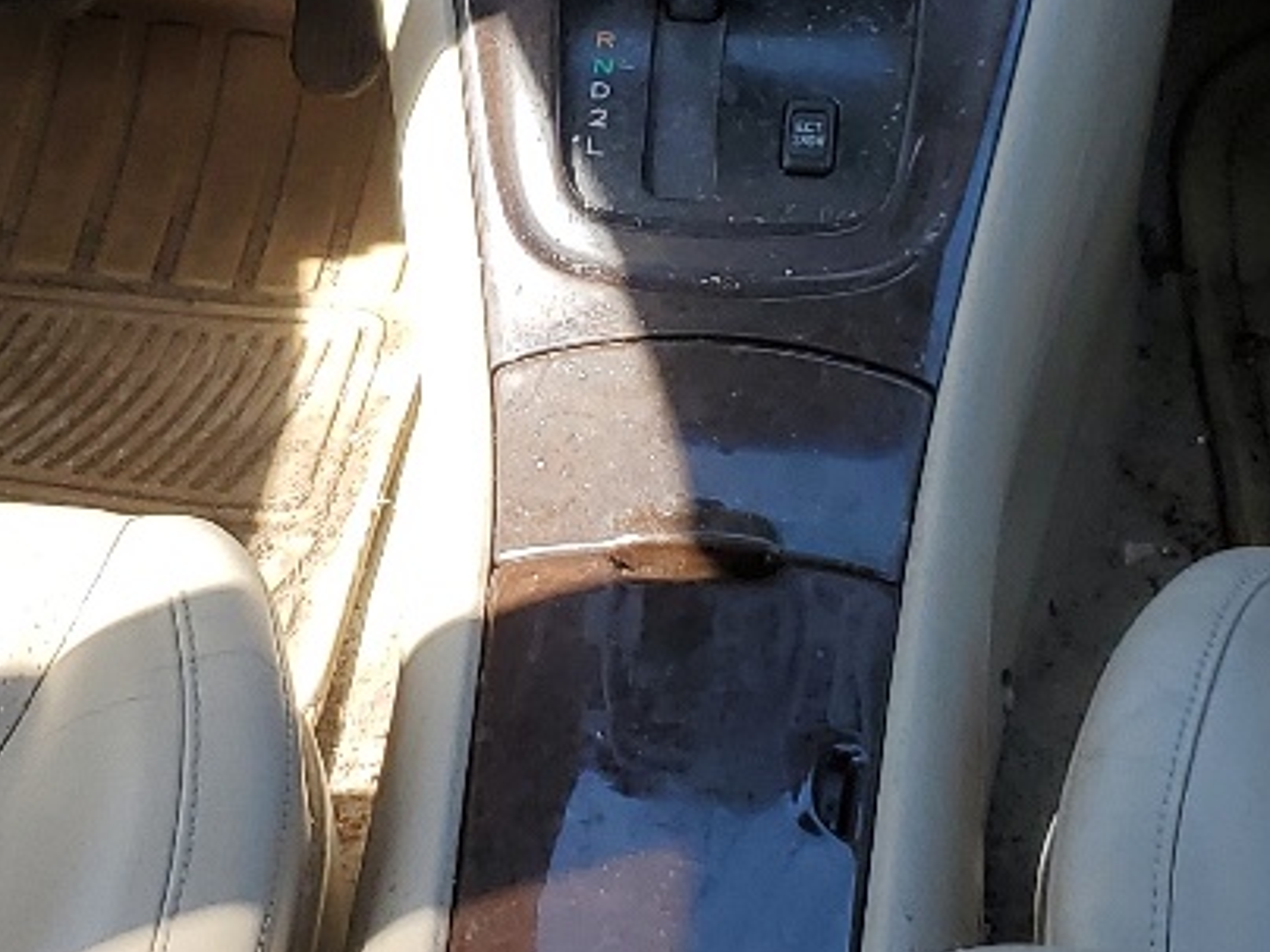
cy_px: 393
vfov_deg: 14.4
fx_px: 3779
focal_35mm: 103
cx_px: 572
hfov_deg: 19.1
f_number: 1.5
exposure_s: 1/476
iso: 50
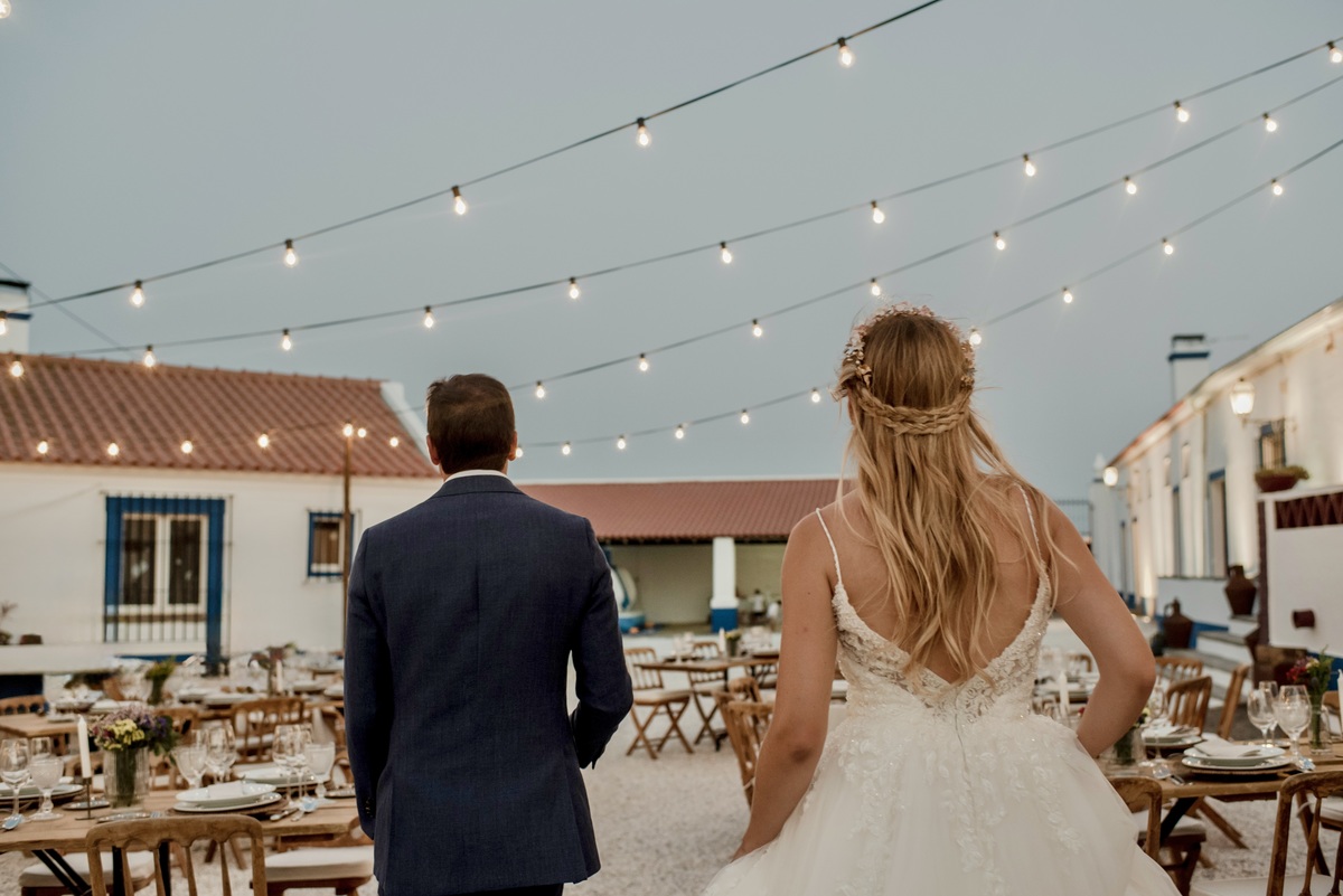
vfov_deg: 37.9
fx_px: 1306
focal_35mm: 35
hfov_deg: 54.4
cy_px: 448
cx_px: 672
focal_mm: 35
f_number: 1.8
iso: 2500
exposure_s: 1/125
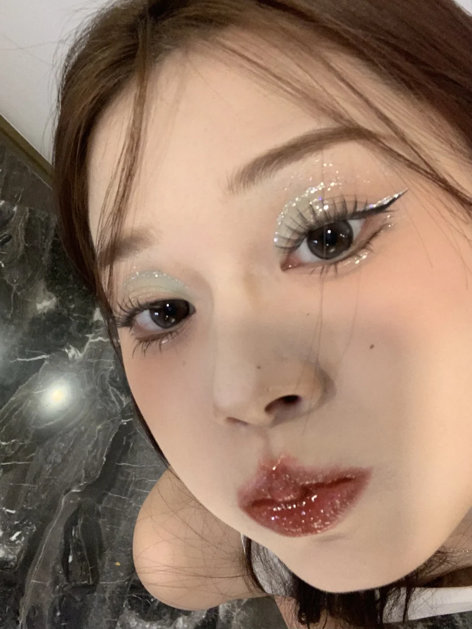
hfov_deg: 44.2
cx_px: 236
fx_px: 582
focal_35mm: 32
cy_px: 314
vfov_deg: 56.8
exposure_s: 1/48
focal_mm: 2.87
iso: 200
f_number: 2.2
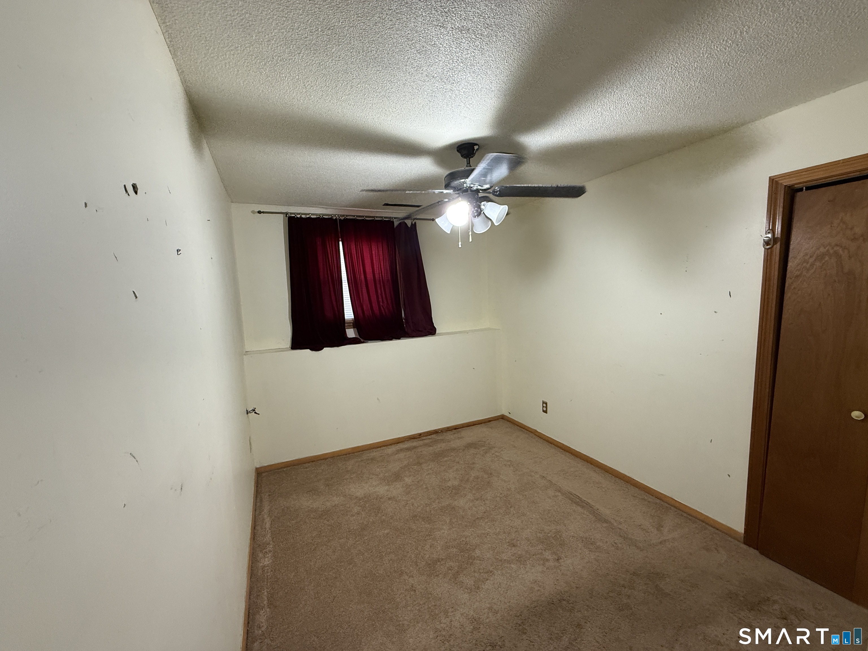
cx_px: 434
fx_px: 351
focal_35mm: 14
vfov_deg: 85.7
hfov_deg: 102.1
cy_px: 326
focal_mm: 2.22
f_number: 2.2
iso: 320
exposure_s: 1/60
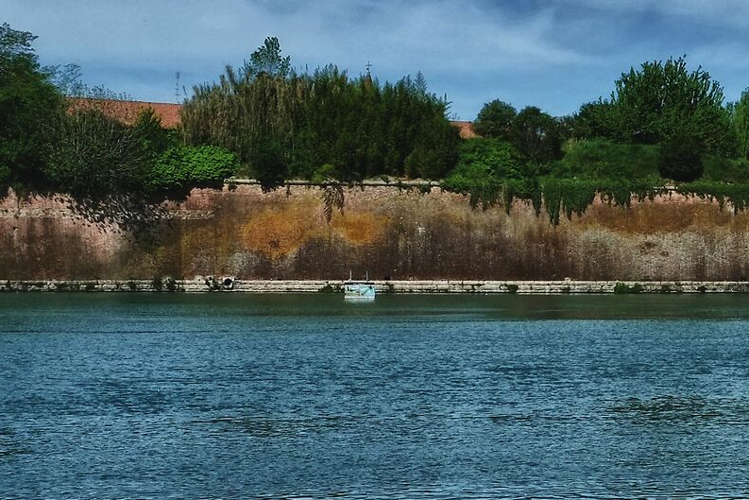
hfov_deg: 16.9
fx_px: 2393
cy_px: 133
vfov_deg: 11.9
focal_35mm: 115
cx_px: 939
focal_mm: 25.4
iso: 100
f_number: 11
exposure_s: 1/250
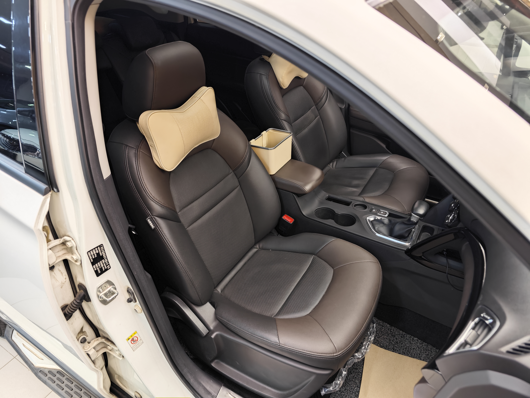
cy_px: 199
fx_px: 352
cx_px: 265
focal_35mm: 23
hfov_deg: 73.9
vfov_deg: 58.9
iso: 500
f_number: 1.9
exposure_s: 1/33.3
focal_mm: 8.7
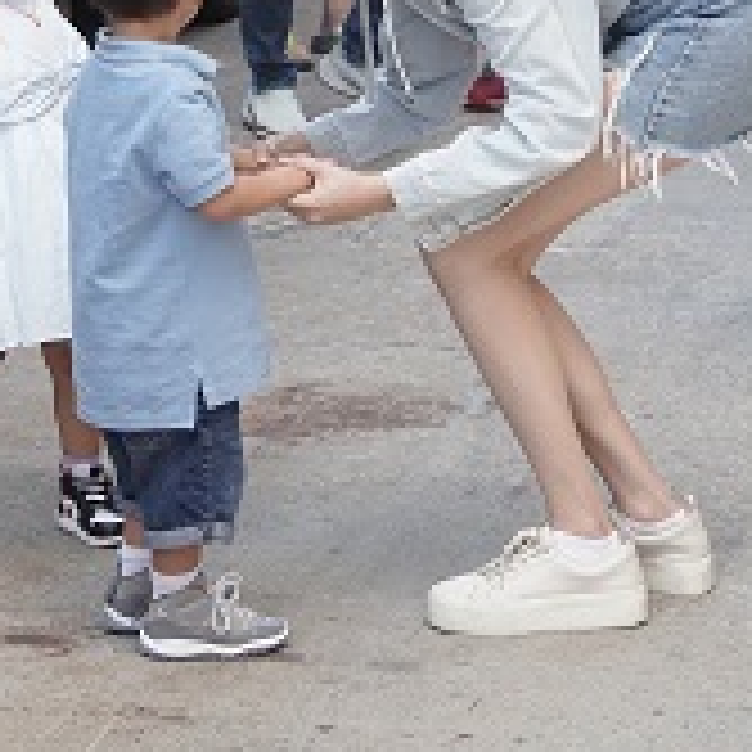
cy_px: -77
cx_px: 72
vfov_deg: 11.1
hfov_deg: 11.1
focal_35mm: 156
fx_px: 3834
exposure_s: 1/2000
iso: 1250
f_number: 4.5
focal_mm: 51
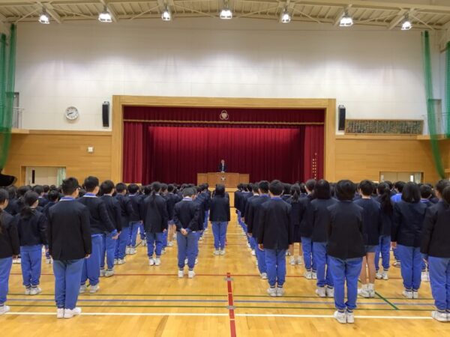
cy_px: 168
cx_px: 225
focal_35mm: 31
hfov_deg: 58.4
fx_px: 403
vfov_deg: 45.4
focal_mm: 3.3
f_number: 2.4
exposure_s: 1/50
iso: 125
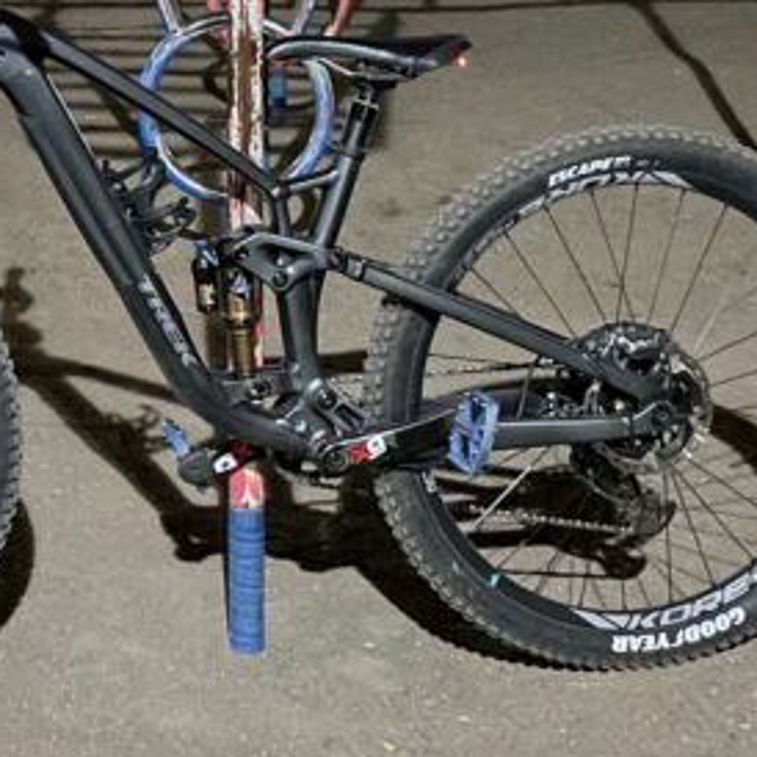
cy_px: 66
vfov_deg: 19.8
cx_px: 30
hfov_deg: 19.7
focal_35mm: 86
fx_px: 2128
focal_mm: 4.2
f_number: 1.6
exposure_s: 1/4
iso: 800
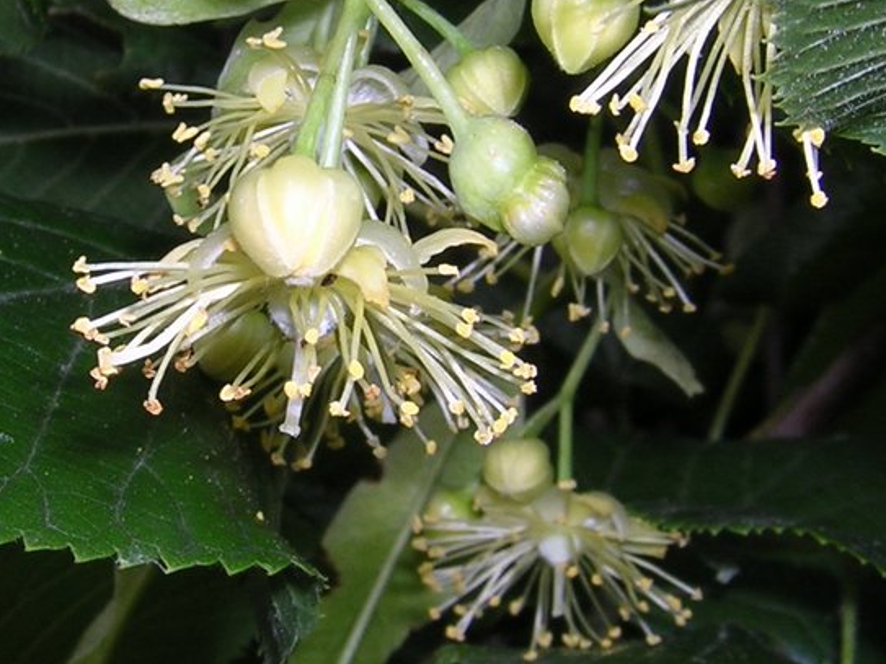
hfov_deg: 16.8
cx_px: 289
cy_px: 264
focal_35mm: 117
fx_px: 2994
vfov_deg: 12.7
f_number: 6.8
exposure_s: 1/60.1
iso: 100
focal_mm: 8.1
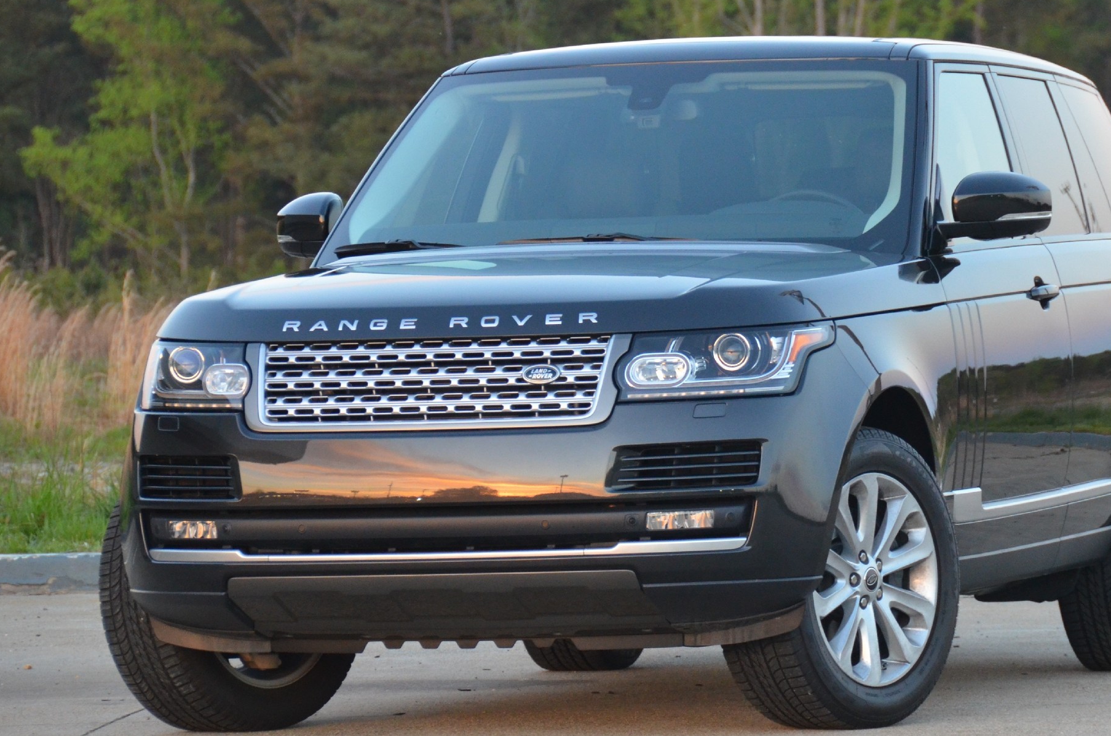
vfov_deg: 5.5
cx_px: 687
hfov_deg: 8.3
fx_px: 7669
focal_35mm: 249
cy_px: 344
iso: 1600
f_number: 5.3
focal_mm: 120
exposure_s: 1/80
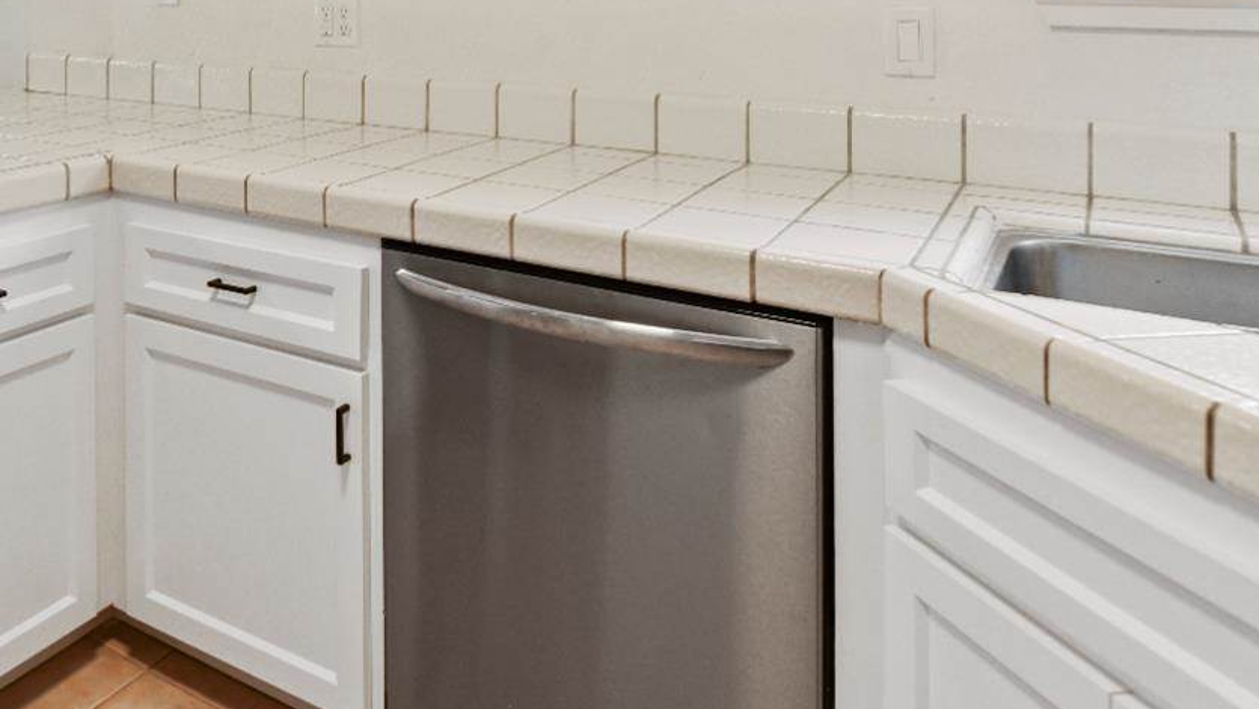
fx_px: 1068
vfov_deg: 34.5
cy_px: 62
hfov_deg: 56.8
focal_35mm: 32
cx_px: 262
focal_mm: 17
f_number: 4.5
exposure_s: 1/80
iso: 400
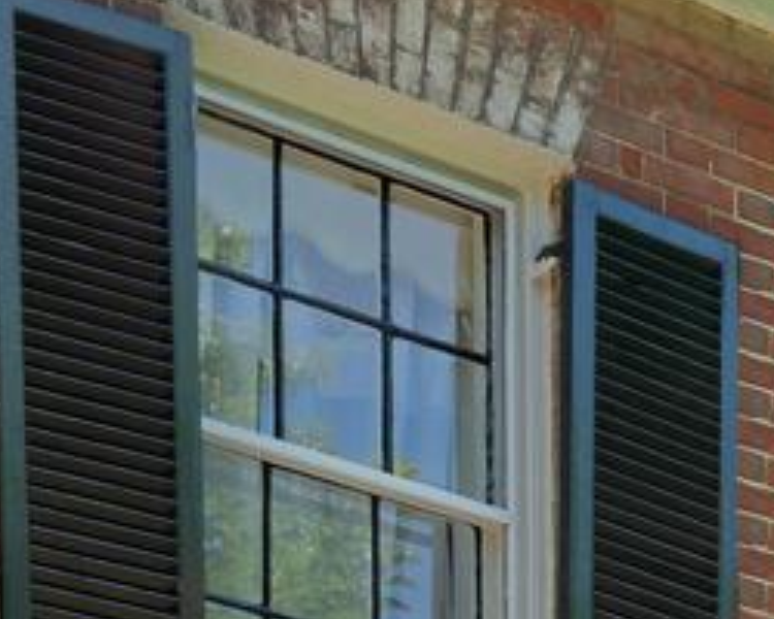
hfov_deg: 9.2
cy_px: 1368
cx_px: 1265
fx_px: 4627
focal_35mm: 202
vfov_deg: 7.3
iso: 320
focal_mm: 35
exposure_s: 1/80
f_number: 10
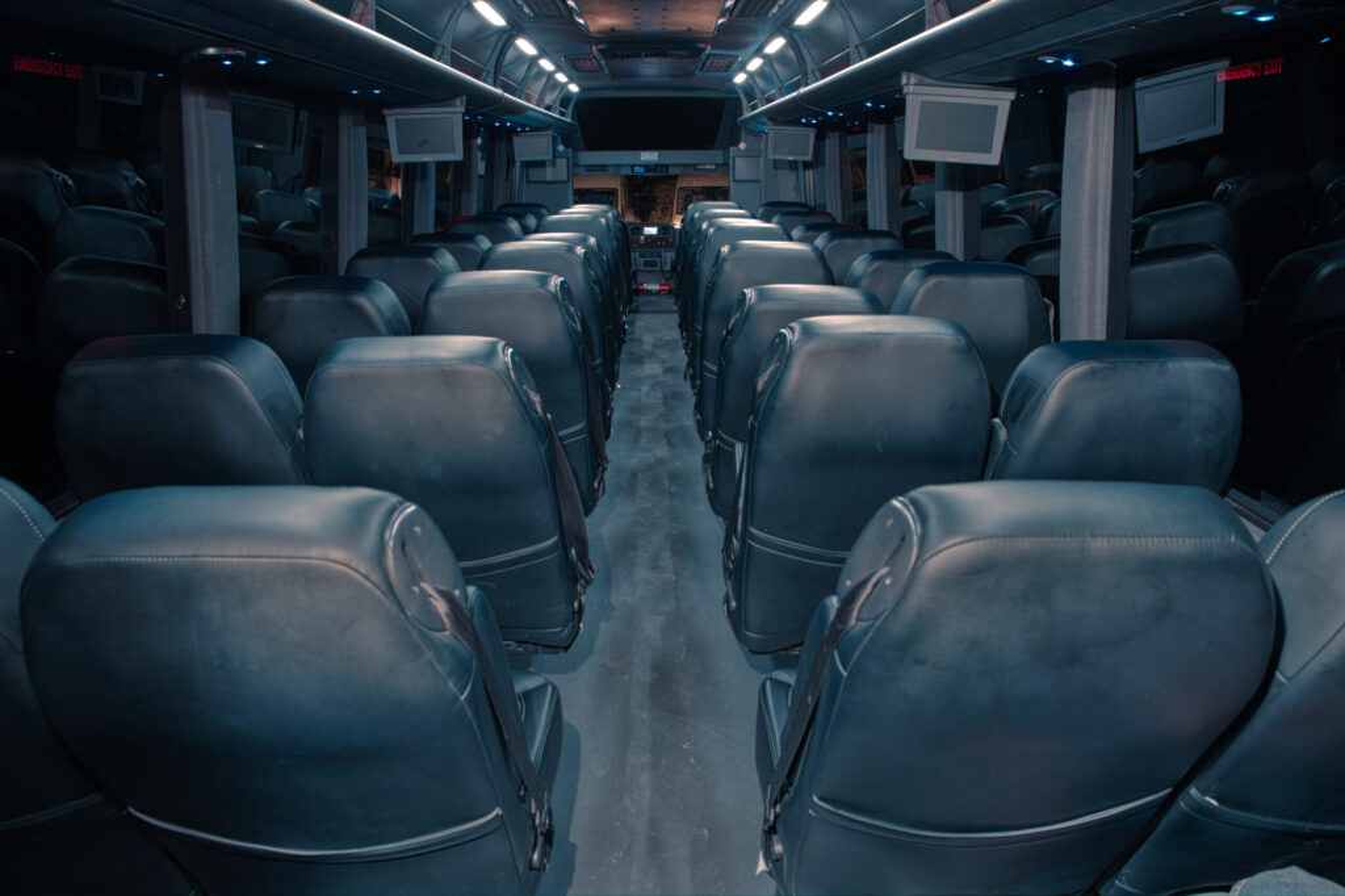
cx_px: 672
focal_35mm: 24
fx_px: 896
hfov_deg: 73.8
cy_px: 448
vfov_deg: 53.1
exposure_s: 1
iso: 1000
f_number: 4.5
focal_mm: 24
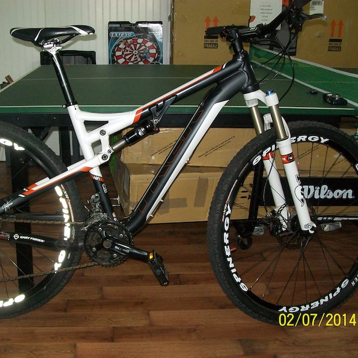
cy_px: 179
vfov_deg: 39.2
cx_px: 139
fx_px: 503
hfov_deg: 39.0
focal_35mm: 43
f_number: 2.7
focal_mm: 6
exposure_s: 1/60
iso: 160
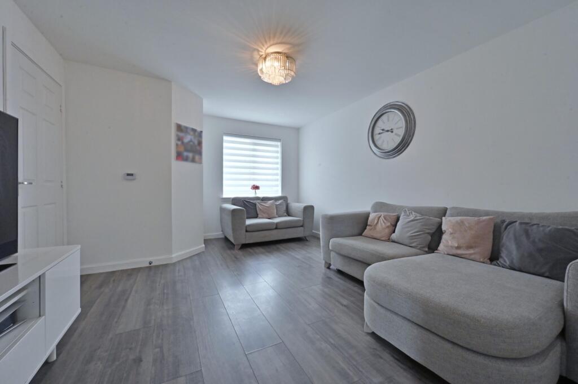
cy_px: 192
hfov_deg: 104.3
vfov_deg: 81.1
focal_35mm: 14
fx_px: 225
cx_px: 289
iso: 2500
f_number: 16
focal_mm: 14
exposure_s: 1/50
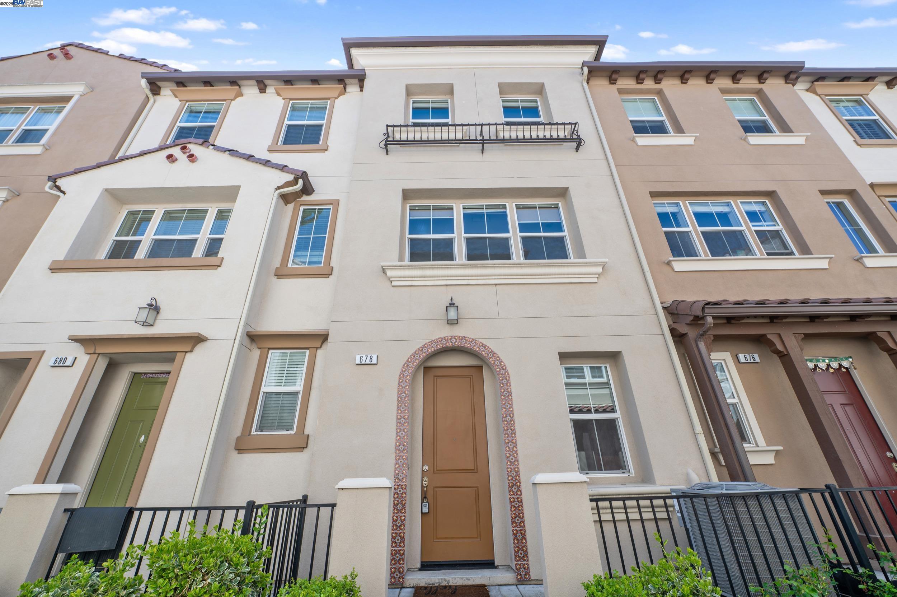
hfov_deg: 104.3
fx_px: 349
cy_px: 298
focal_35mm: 14
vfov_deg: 81.1
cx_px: 448
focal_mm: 14
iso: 160
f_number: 9
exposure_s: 1/80
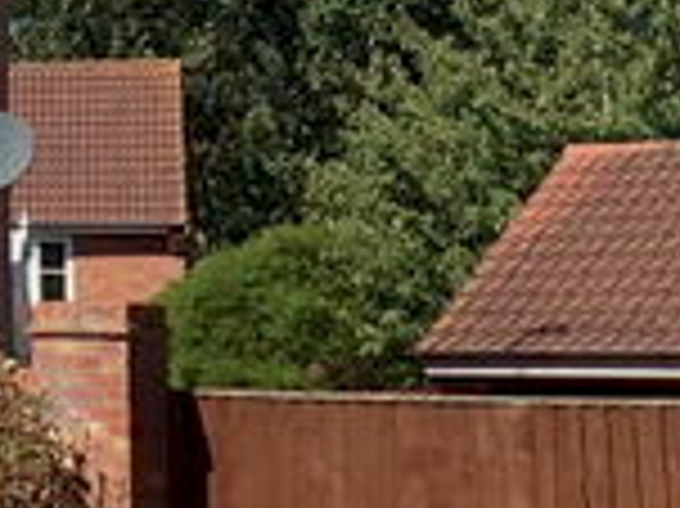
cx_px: -549
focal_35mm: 116
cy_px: 34
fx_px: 2277
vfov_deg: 12.6
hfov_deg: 14.8
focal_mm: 4.5
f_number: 8
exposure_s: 1/160
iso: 100
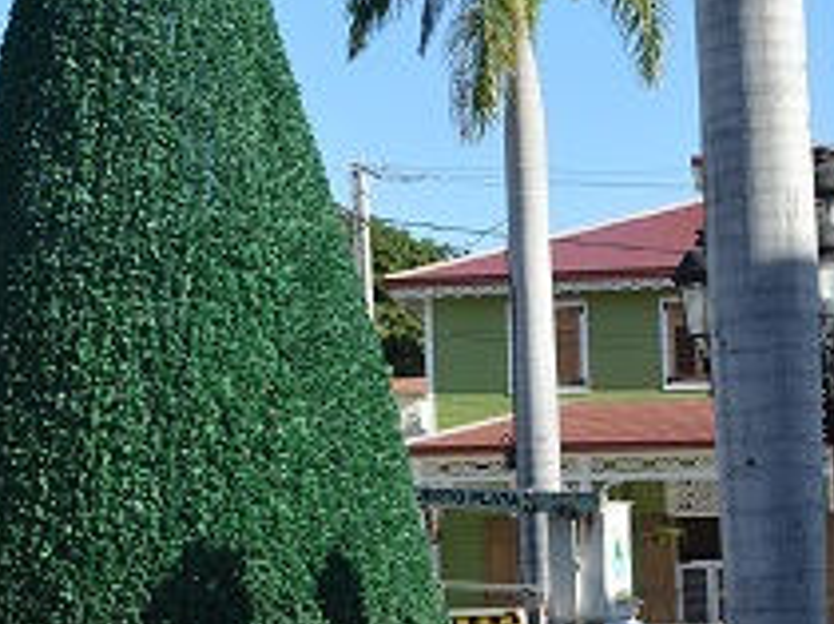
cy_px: 171
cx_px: 218
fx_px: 2190
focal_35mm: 91
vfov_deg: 16.1
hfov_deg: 21.4
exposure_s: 1/250
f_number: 8
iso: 100
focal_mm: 22
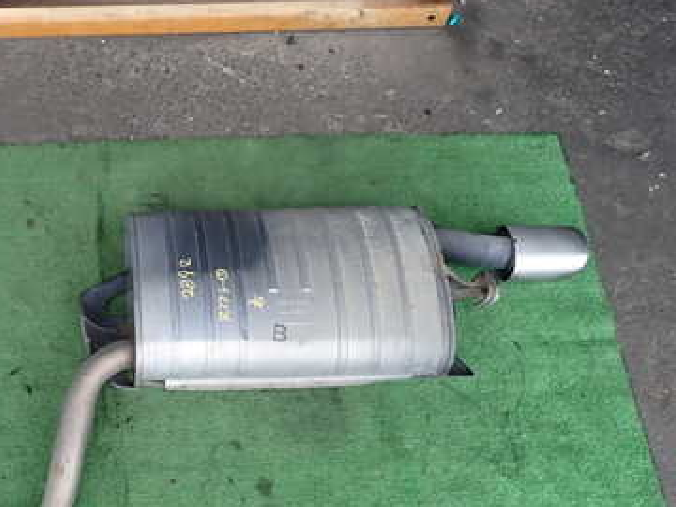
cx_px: 125
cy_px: 390
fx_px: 820
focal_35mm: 42
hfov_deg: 42.5
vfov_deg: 33.6
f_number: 2.8
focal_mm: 4.5
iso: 100
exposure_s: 1/250
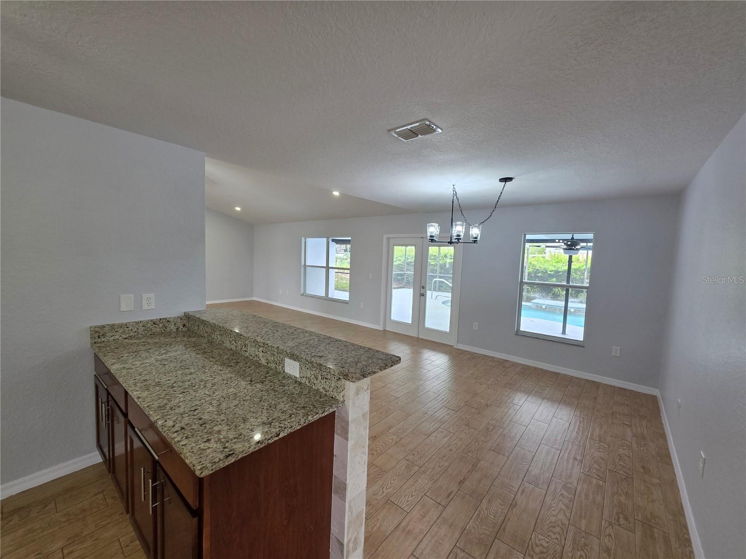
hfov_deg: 106.2
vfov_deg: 89.9
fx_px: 280
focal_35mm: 13
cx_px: 373
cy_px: 280
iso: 100
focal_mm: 2.2
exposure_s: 1/120
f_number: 1.9
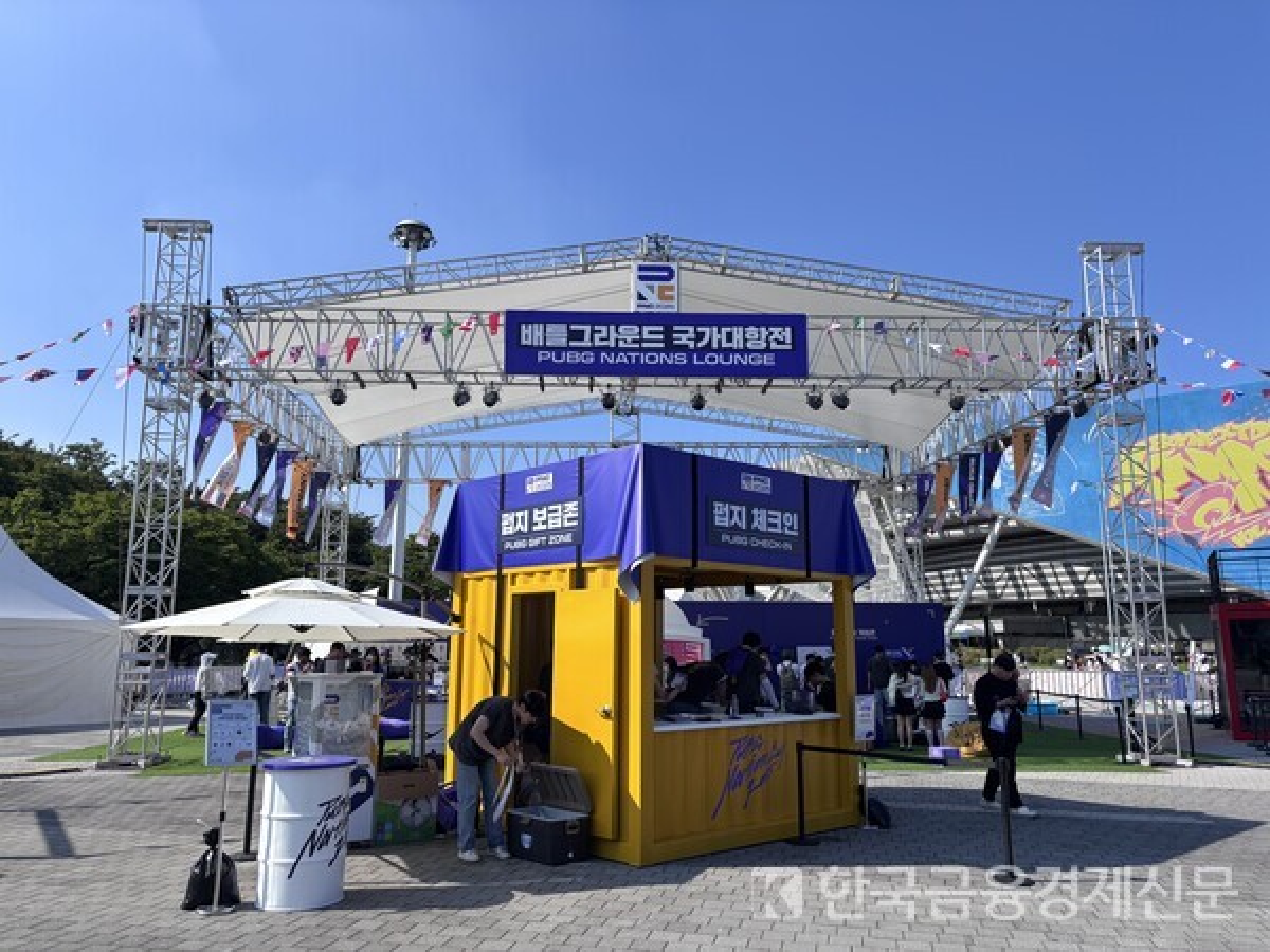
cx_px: 635
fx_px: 954
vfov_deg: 53.1
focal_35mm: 26
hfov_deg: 67.3
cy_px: 476
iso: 50
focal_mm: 5.96
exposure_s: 1/3413
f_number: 1.6
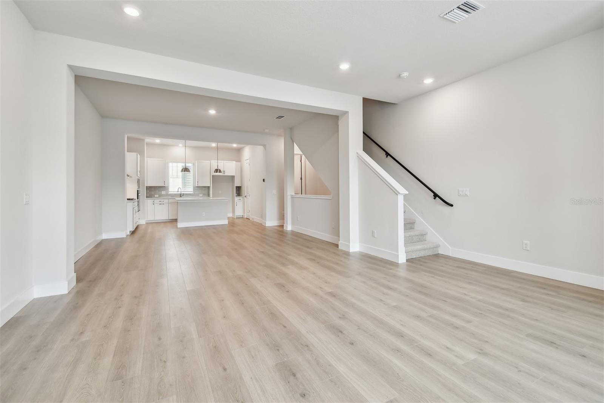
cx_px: 302
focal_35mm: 15
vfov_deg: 77.3
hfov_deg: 100.4
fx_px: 252
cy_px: 202
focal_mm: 10
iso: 100
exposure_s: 1/15
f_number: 7.1
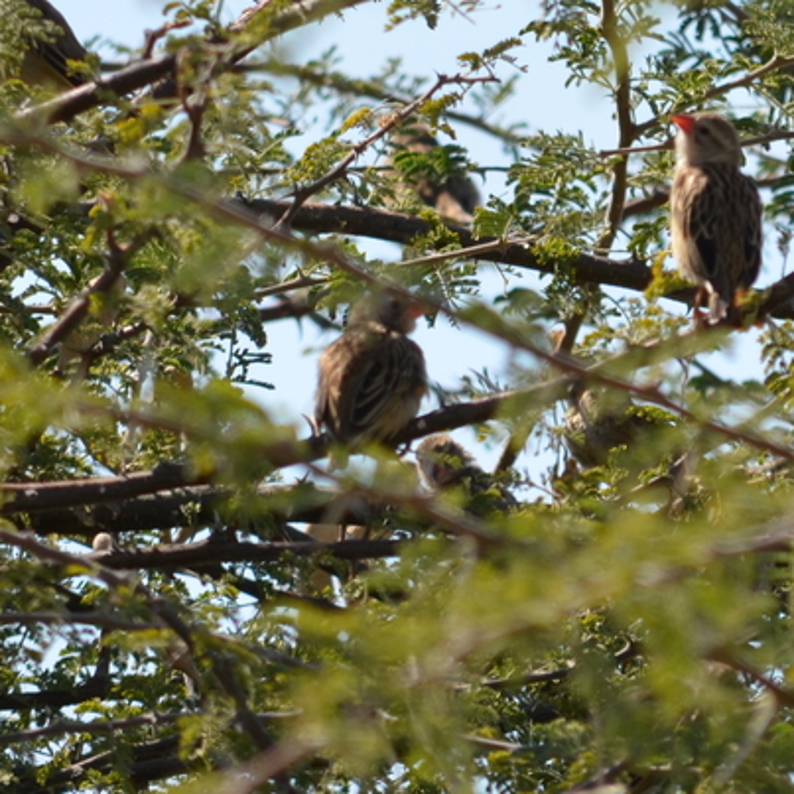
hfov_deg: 1.4
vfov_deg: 1.4
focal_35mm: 1212
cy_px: 132
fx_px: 31452
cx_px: 701
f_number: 6.3
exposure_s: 1/640
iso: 200
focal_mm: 300
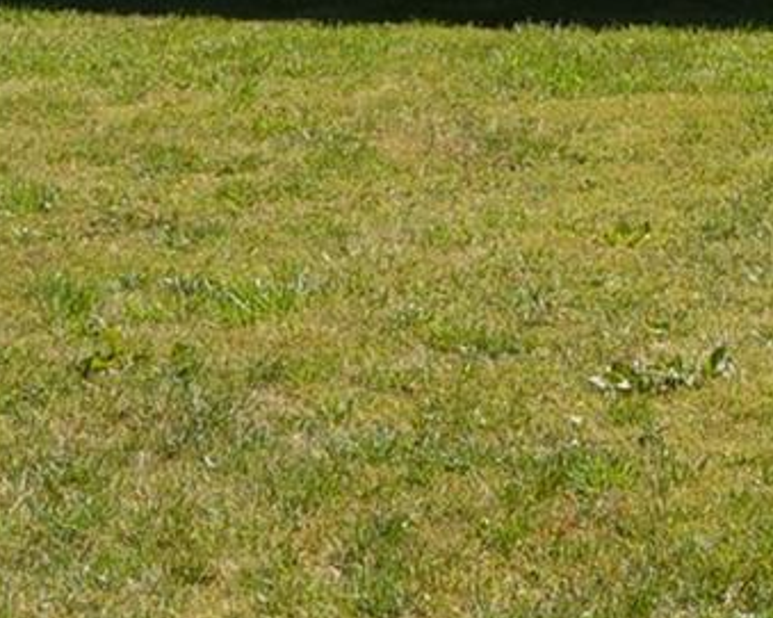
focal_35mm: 153
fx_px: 3499
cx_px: 1690
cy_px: -875
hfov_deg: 11.1
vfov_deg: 9.1
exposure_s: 1/250
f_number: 8
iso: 100
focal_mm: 18
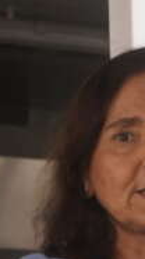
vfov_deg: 6.7
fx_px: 2211
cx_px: 362
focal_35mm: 322
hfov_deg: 3.7
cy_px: 256
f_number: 9.5
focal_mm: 95
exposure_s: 1/200
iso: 8000
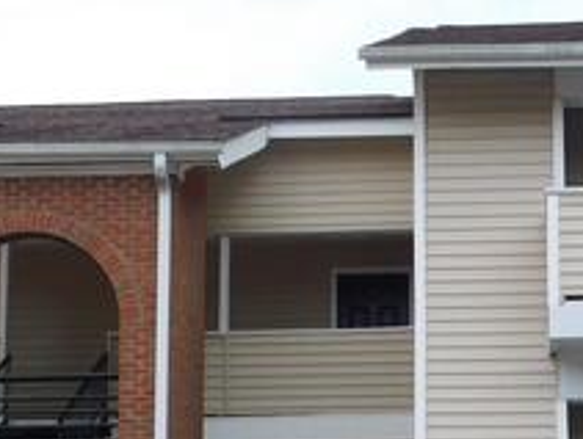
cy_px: 594
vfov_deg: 13.1
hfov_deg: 17.9
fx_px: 1839
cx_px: 428
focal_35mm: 109
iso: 125
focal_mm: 6.3
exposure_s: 1/320
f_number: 3.5
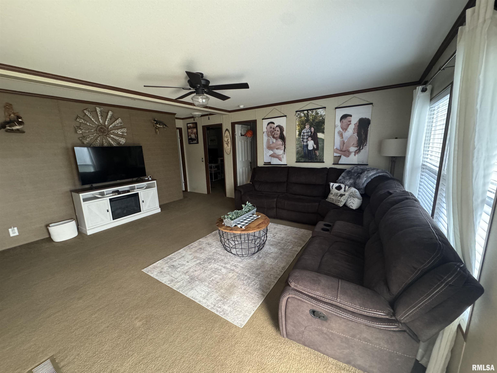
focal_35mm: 14
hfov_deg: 102.1
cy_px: 186
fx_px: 201
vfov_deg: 85.7
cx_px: 248
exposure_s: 1/40
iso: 1000
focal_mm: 2.22
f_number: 2.2
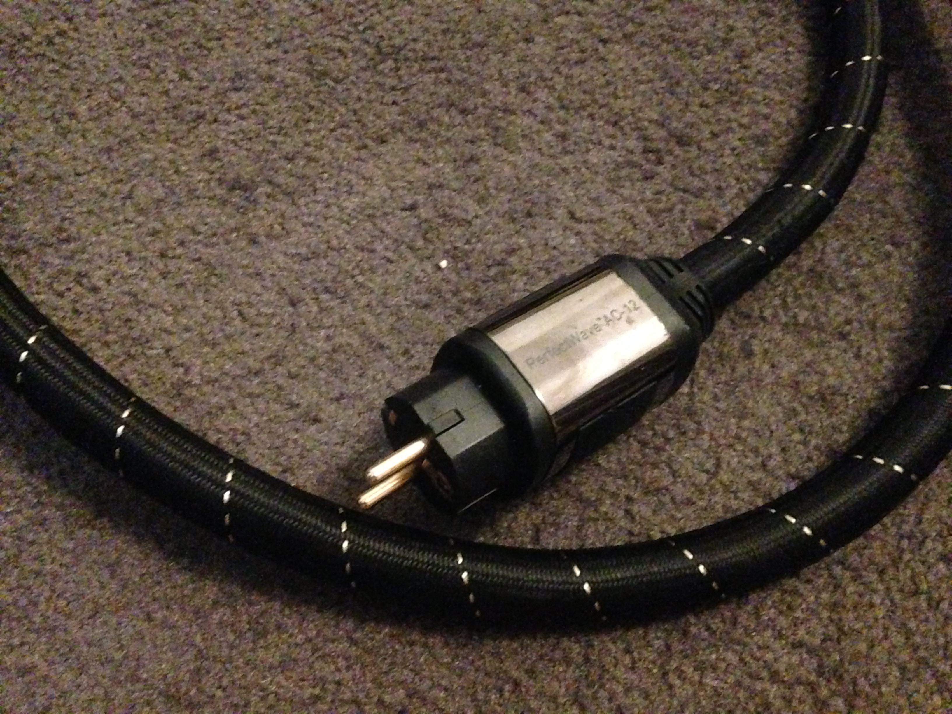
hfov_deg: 55.4
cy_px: 357
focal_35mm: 33
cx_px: 476
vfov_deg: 42.9
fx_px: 908
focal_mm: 4.12
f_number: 2.4
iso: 2000
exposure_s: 1/15
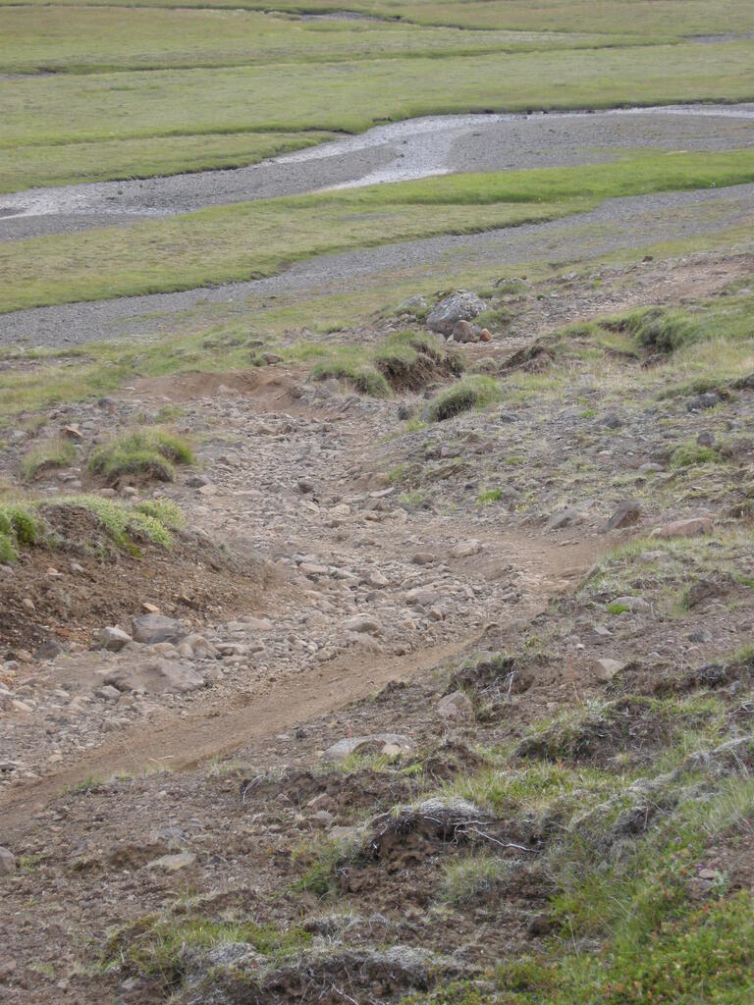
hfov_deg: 14.6
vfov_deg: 19.4
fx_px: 2933
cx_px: 377
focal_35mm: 101
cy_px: 502
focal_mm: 21.5
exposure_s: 1/132
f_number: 4.7
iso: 100
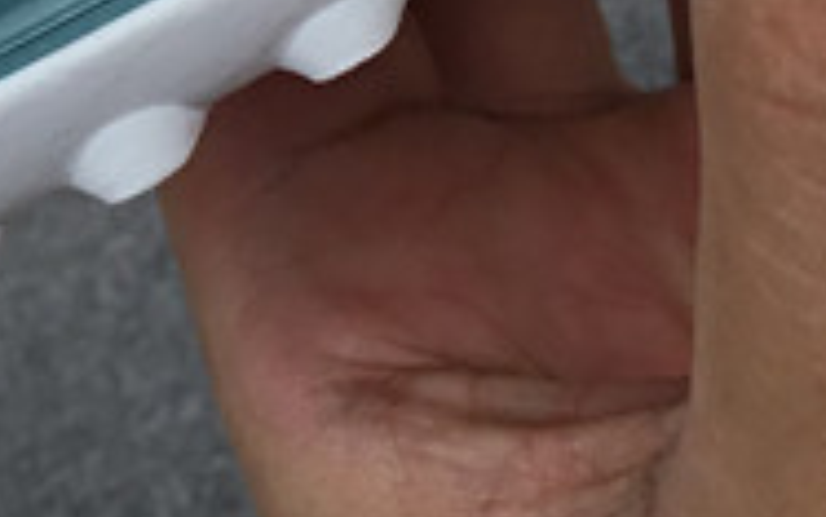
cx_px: 53
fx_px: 3558
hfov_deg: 13.1
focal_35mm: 158
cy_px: -289
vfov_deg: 8.1
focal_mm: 3.3
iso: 25
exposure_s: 1/858
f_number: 2.4
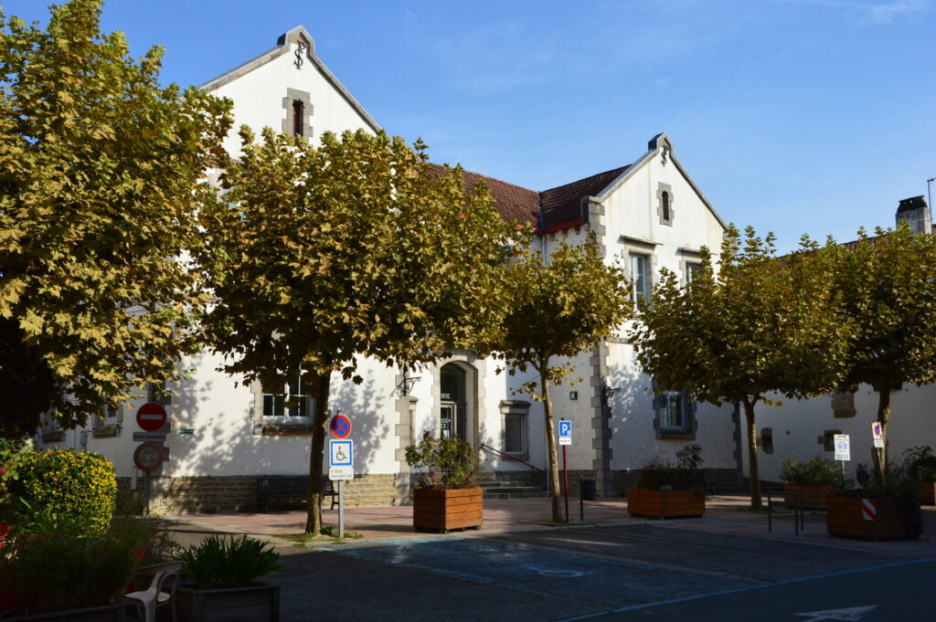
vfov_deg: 35.4
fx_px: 974
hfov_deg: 51.3
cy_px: 311
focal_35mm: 38
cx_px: 468
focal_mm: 25
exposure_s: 1/400
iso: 400
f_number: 11
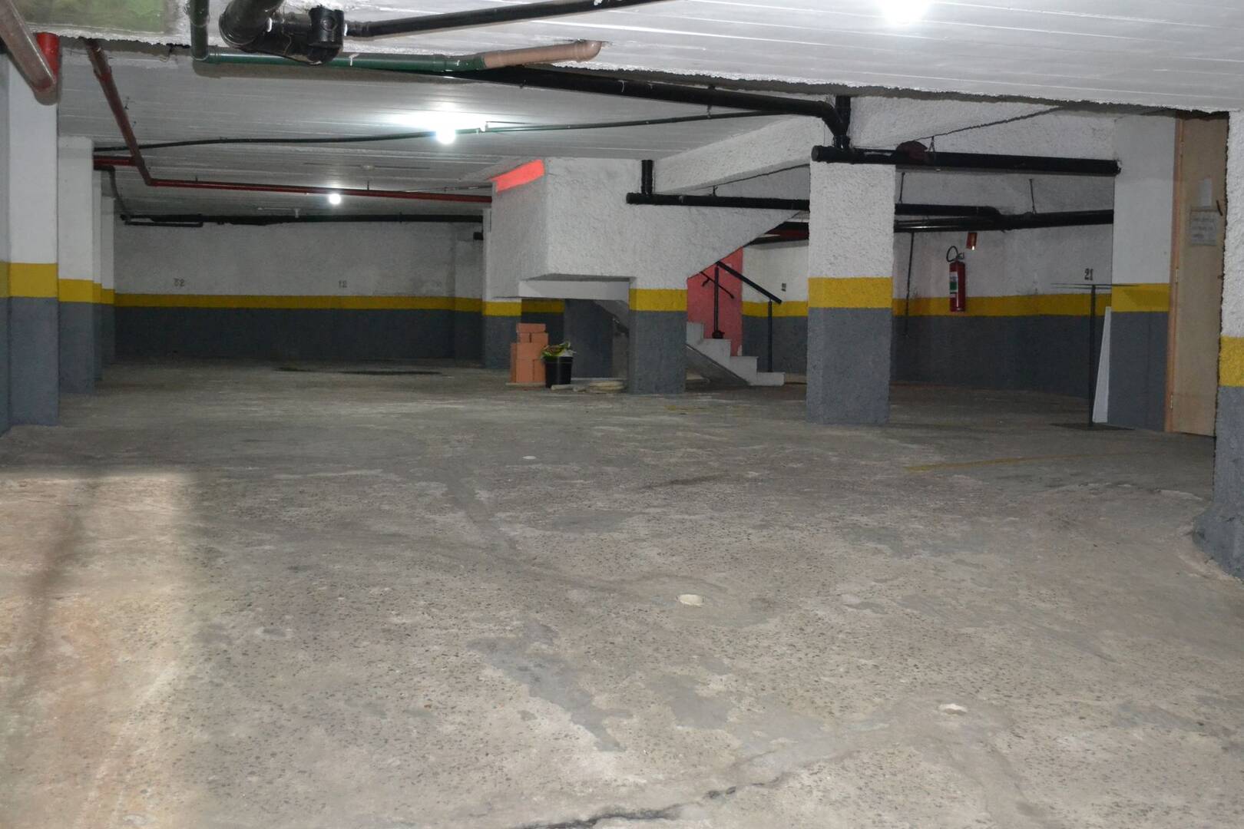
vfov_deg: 30.8
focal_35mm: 44
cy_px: 414
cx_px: 622
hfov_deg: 45.0
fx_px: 1503
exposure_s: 1/60
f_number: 4.5
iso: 3200
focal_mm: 29
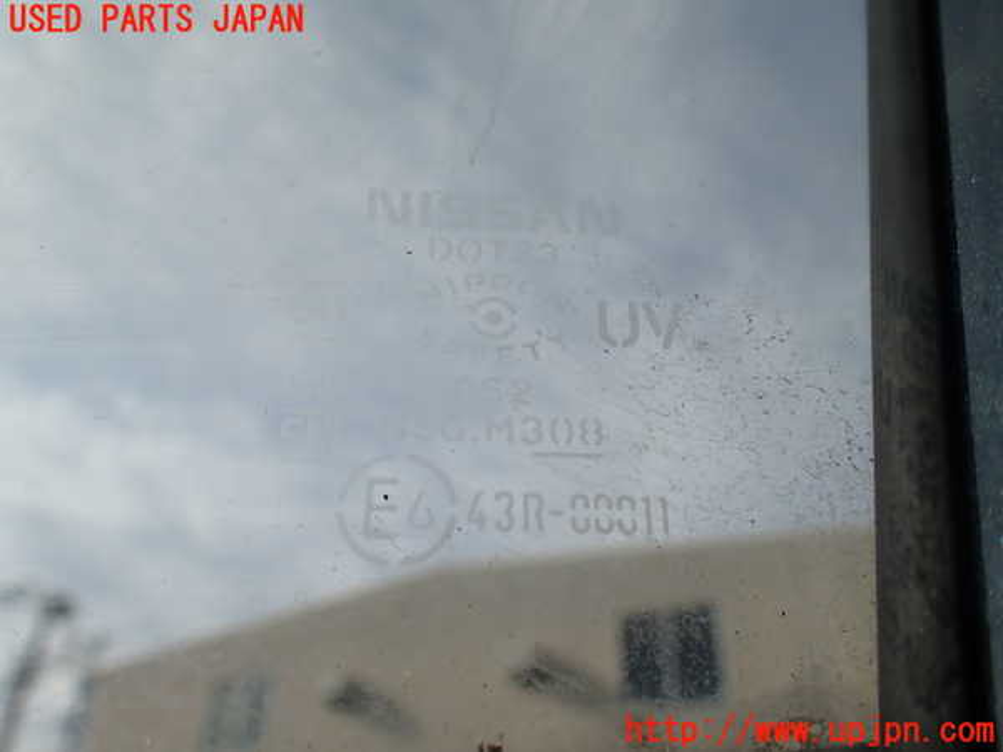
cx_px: 502
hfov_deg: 60.0
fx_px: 869
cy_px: 376
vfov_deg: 46.8
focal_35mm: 30
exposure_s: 1/250
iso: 100
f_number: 9
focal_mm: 5.4
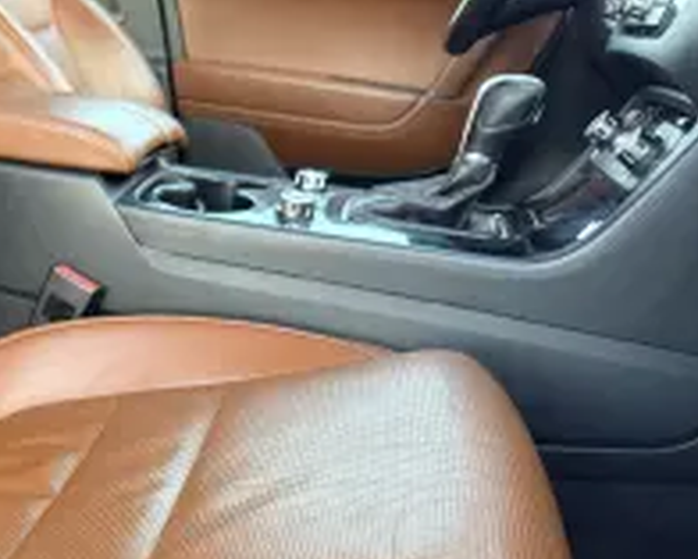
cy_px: 477
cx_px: 93
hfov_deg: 40.2
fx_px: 889
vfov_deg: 33.5
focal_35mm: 43
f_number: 1.78
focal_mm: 6.76
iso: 200
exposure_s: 1/79
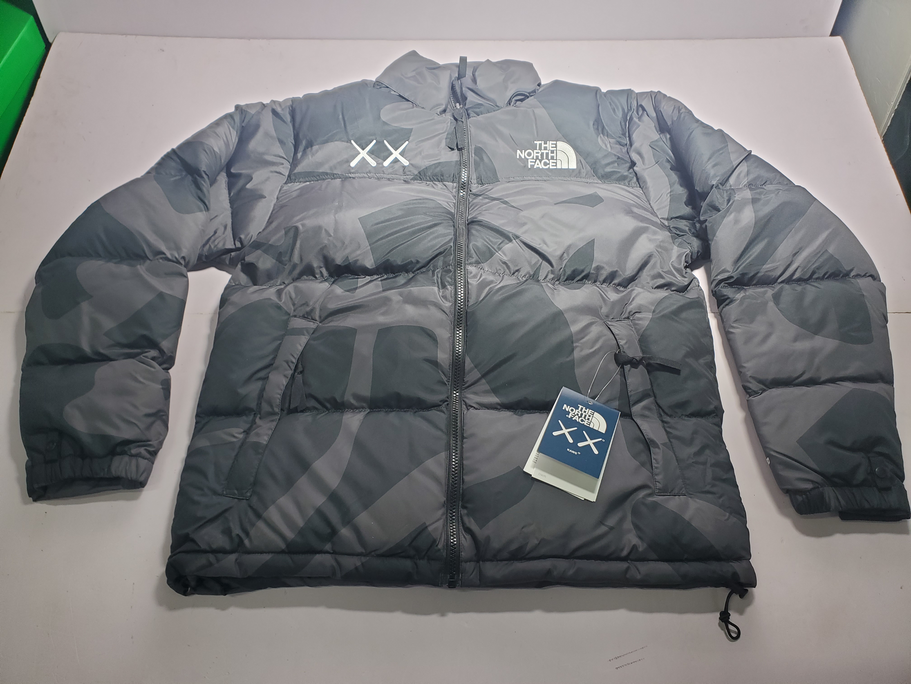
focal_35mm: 26
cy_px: 342
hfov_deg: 67.3
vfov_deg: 53.1
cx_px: 456
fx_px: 684
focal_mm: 4.3
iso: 100
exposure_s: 1/100
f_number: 2.4
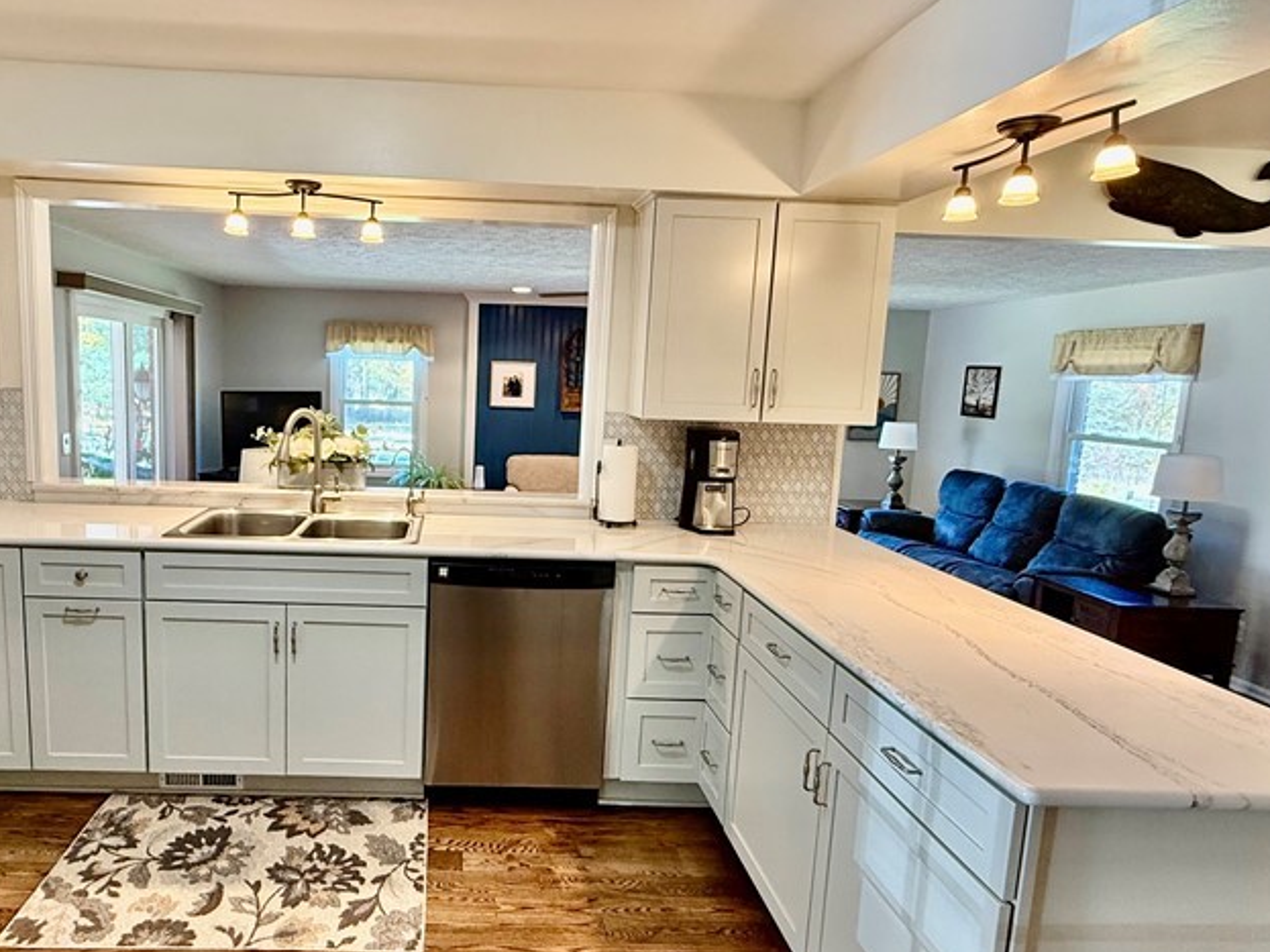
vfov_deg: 58.9
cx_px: 485
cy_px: 489
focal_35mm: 23
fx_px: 844
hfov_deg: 72.8
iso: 250
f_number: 2.2
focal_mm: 2.22
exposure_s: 1/60
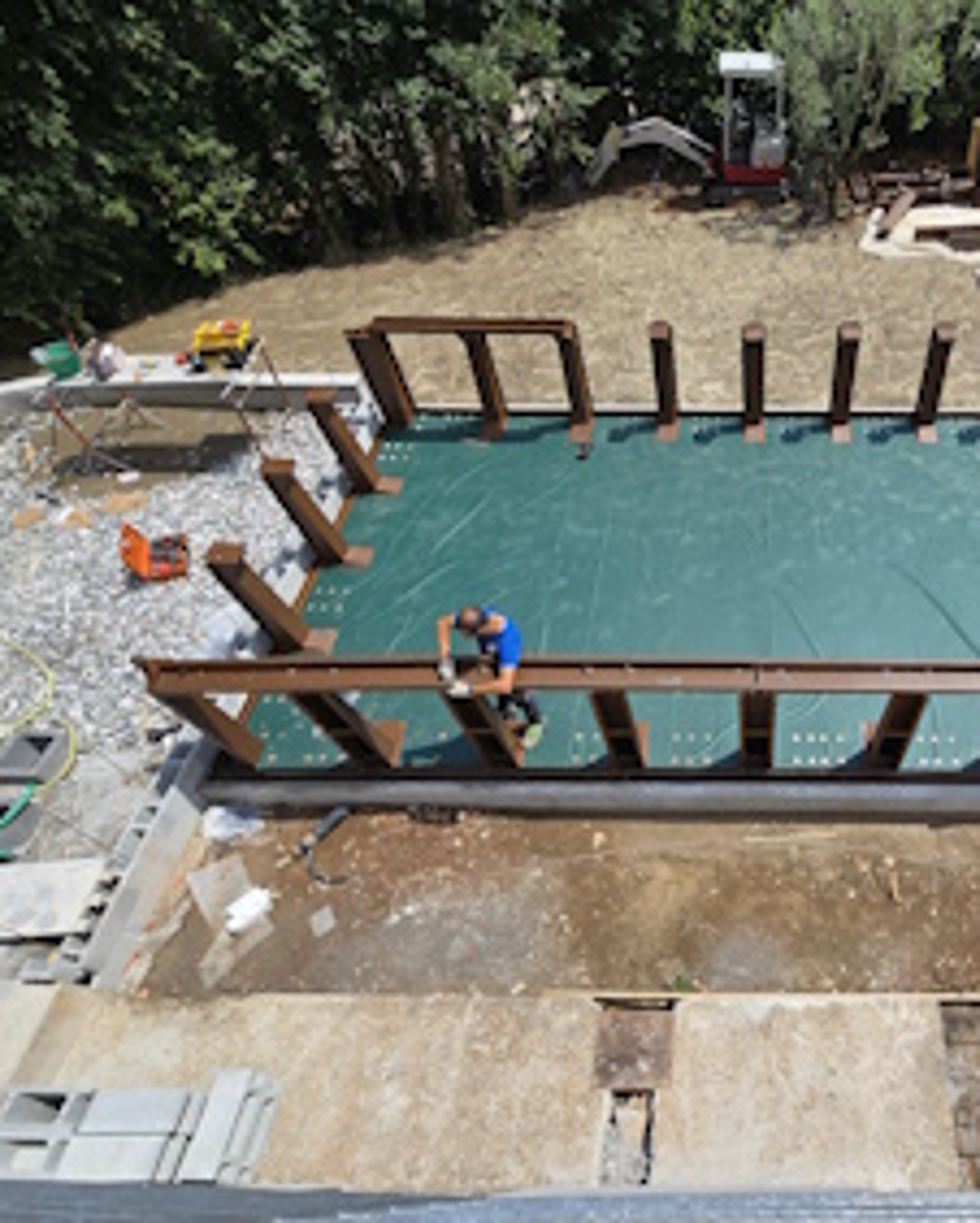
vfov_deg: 86.3
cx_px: 737
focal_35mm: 18
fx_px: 652
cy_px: 590
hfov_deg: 68.9
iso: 50
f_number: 2.2
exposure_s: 1/2752
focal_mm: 2.2
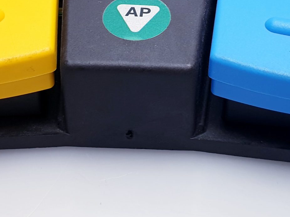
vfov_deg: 19.6
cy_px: -19
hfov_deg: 27.0
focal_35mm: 72
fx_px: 603
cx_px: 145
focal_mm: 4.3
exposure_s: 1/50
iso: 50
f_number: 2.4
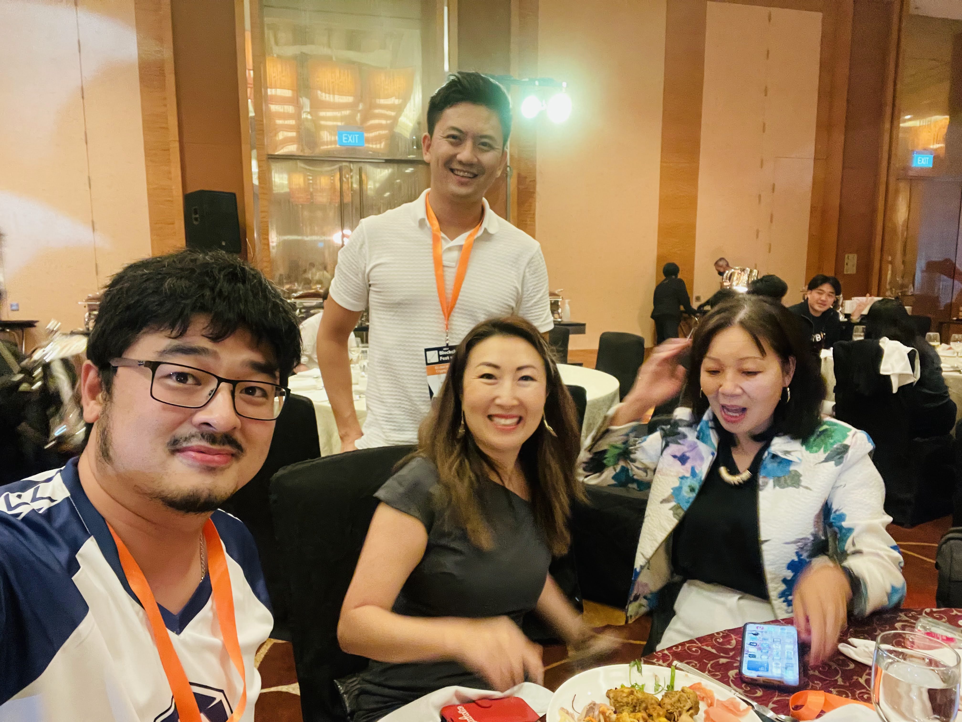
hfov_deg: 73.9
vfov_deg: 58.9
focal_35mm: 23
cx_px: 481
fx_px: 639
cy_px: 361
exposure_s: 1/20
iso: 640
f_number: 2.2
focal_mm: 2.71
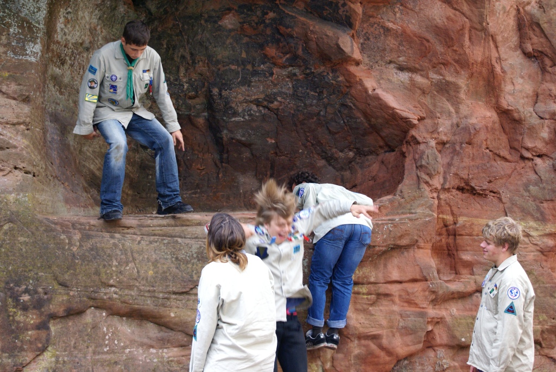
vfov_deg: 20.2
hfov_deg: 29.8
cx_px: 278
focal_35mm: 68
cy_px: 186
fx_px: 1044
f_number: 5.6
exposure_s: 1/160
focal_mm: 45
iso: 400
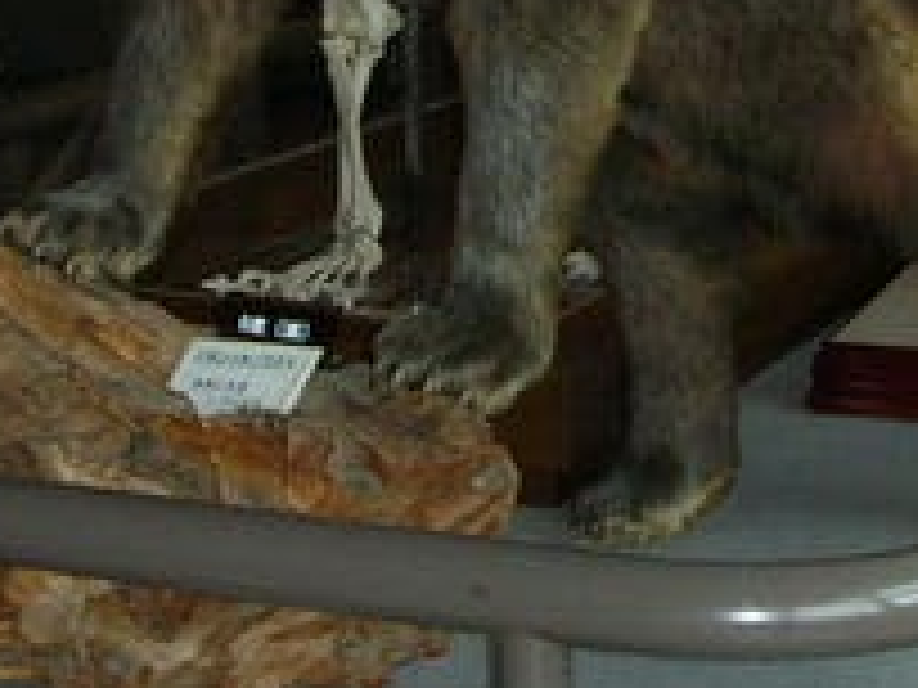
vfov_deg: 13.0
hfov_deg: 17.6
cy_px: -184
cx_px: 814
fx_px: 2917
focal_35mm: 110
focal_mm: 5.8
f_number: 3
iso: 86
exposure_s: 1/60.1
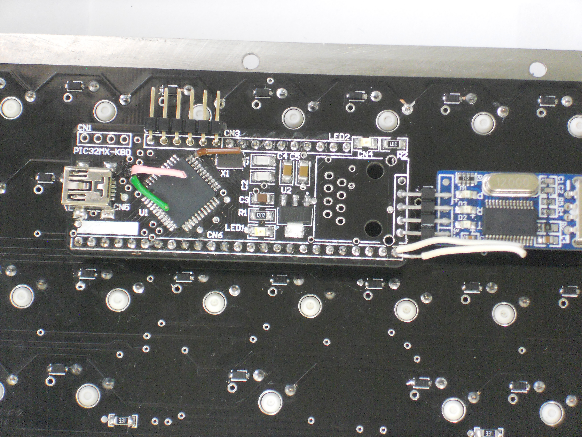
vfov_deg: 13.7
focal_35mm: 108
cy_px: 218
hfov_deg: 18.2
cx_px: 291
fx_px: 1816
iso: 500
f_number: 5.9
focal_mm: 19.6
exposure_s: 1
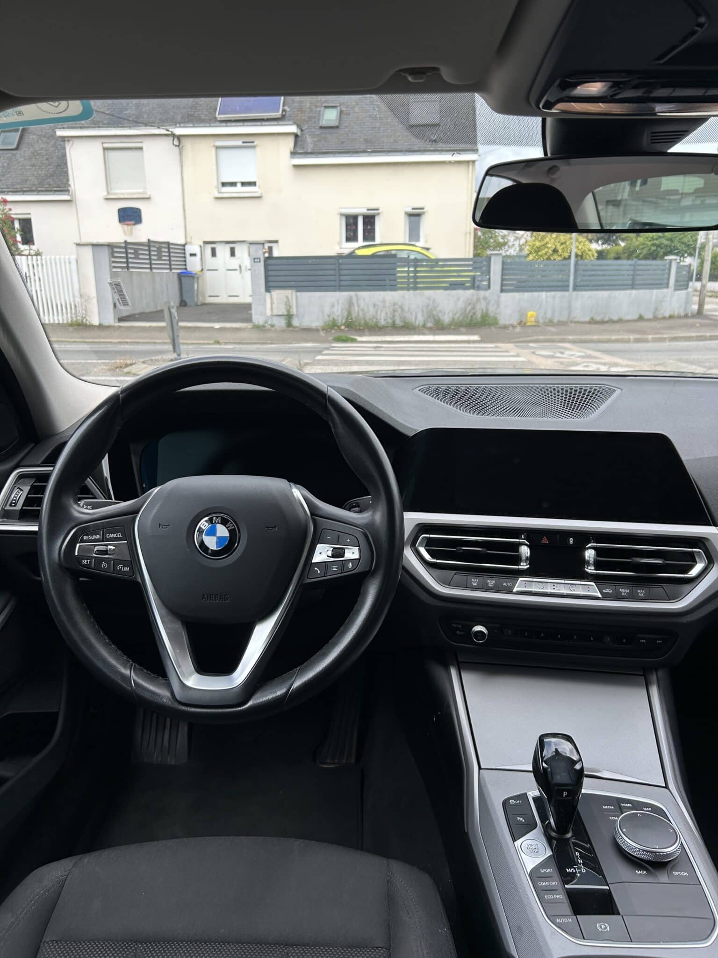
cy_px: 479
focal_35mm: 26
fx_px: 719
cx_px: 359
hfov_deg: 53.1
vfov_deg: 67.3
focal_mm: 5.7
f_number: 1.5
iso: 50
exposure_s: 1/909
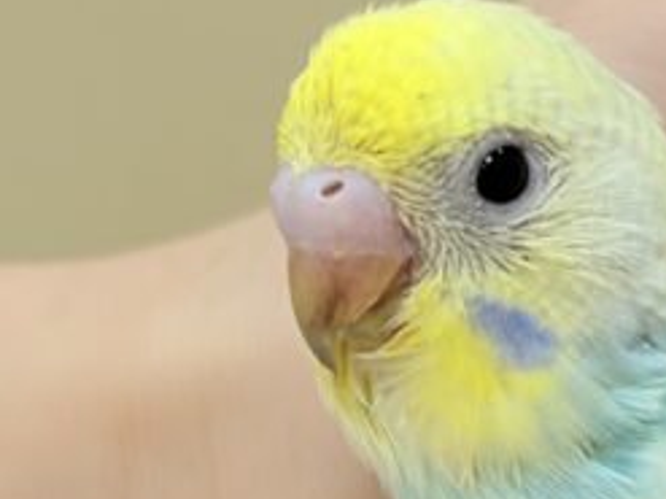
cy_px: 575
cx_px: 852
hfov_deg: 14.1
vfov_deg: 10.8
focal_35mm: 135
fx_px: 2596
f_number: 1.6
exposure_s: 1/96
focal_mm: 5.96
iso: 50
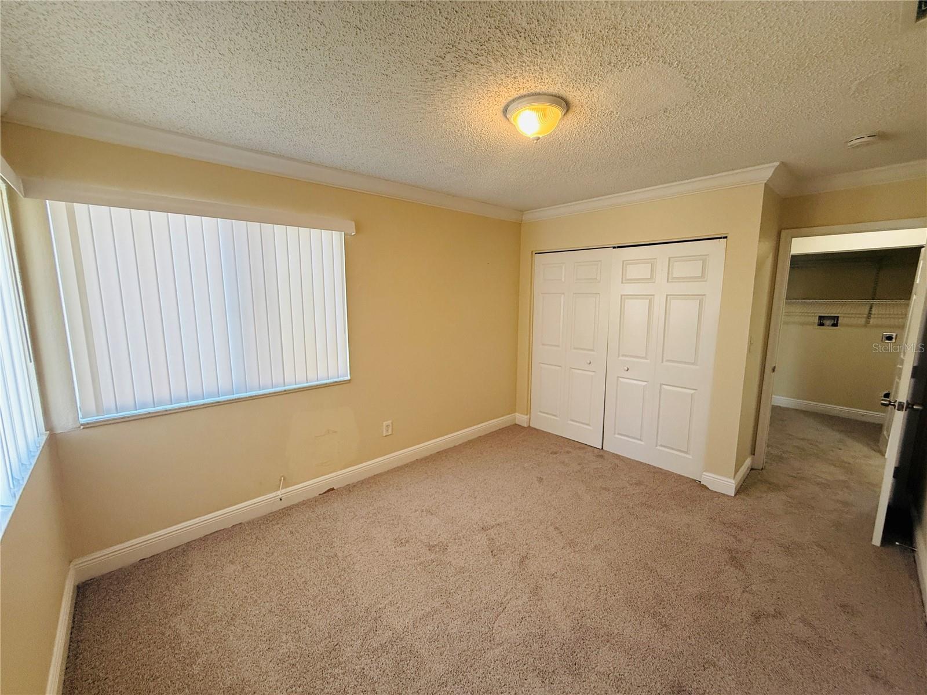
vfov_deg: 85.7
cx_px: 464
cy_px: 348
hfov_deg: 102.1
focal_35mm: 14
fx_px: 375
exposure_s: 1/120
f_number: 2.2
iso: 200
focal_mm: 2.22
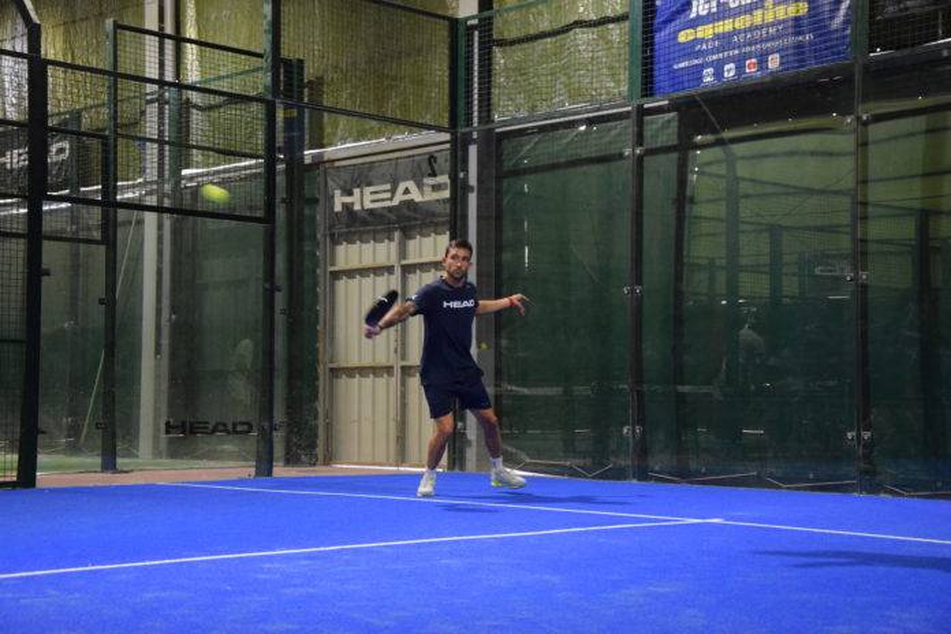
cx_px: 476
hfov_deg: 33.4
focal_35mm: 60
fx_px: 1585
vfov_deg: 22.6
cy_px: 317
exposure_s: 1/160
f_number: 4.5
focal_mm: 40
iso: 3200
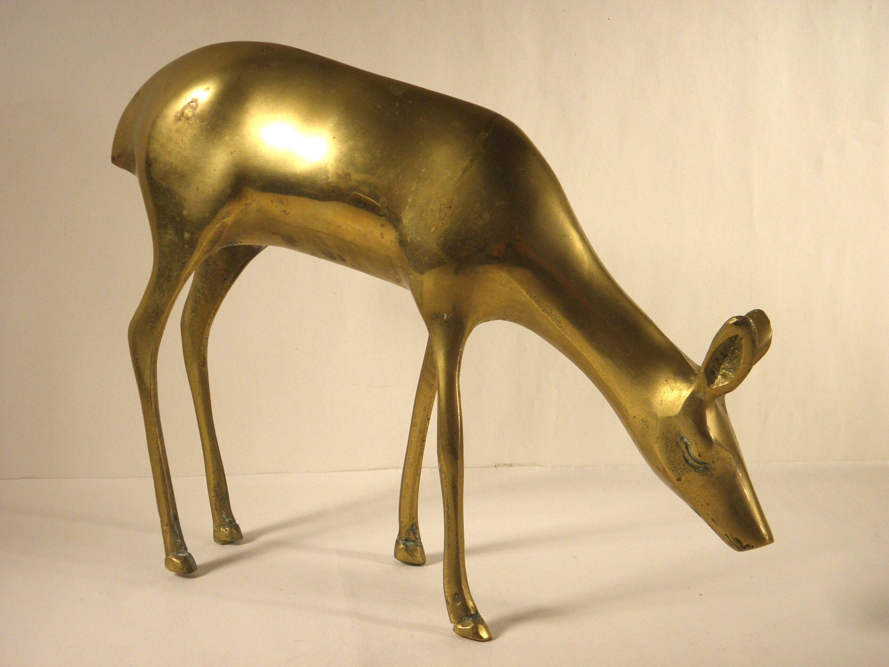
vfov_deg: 30.9
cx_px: 444
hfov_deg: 40.4
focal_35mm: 47
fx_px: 1207
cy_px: 334
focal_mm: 8.6
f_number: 3.9
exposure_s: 1/100
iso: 100
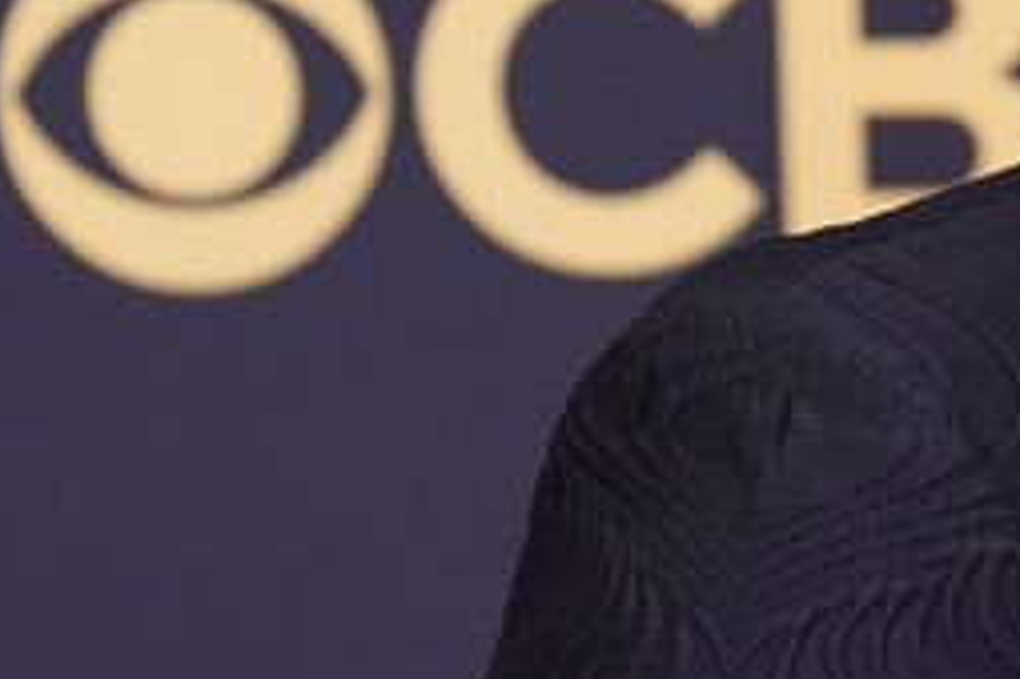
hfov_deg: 3.2
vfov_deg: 2.2
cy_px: -14
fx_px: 18064
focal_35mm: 638
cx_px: 1594
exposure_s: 1/320
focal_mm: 158
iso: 160
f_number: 4.5
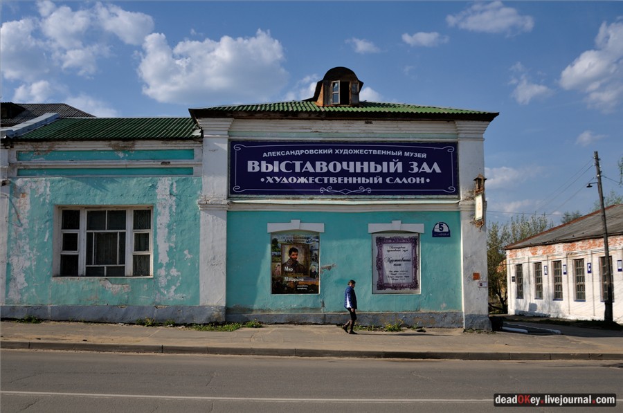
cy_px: 206
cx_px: 312
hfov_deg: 53.2
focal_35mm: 36
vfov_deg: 36.8
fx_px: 622
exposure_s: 1/800
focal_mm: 24
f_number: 6.3
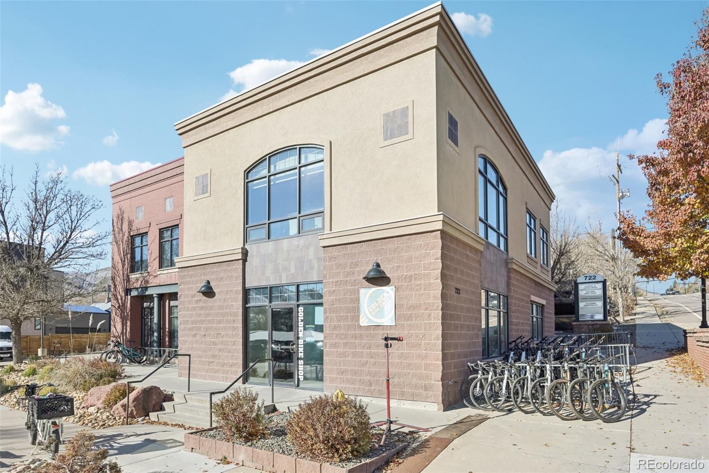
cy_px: 236
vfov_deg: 63.2
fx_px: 384
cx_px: 354
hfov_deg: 85.4
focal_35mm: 20
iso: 100
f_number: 8
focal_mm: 19.5
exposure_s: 1/250
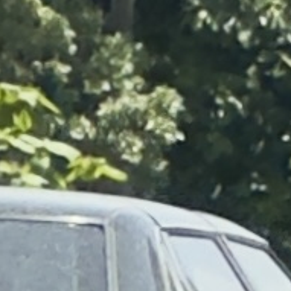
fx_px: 3529
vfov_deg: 4.7
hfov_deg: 4.7
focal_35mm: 371
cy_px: 570
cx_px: -185
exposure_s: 1/418
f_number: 2.8
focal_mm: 9
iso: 25
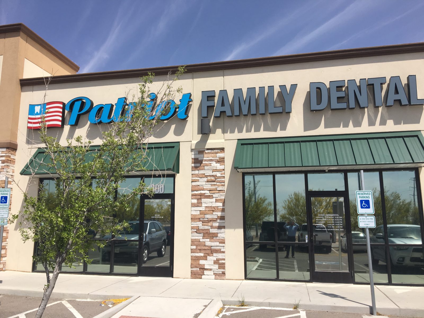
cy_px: 159
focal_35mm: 29
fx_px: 355
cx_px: 212
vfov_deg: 48.2
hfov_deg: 61.7
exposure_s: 1/2404
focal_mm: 4.15
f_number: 2.2
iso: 25
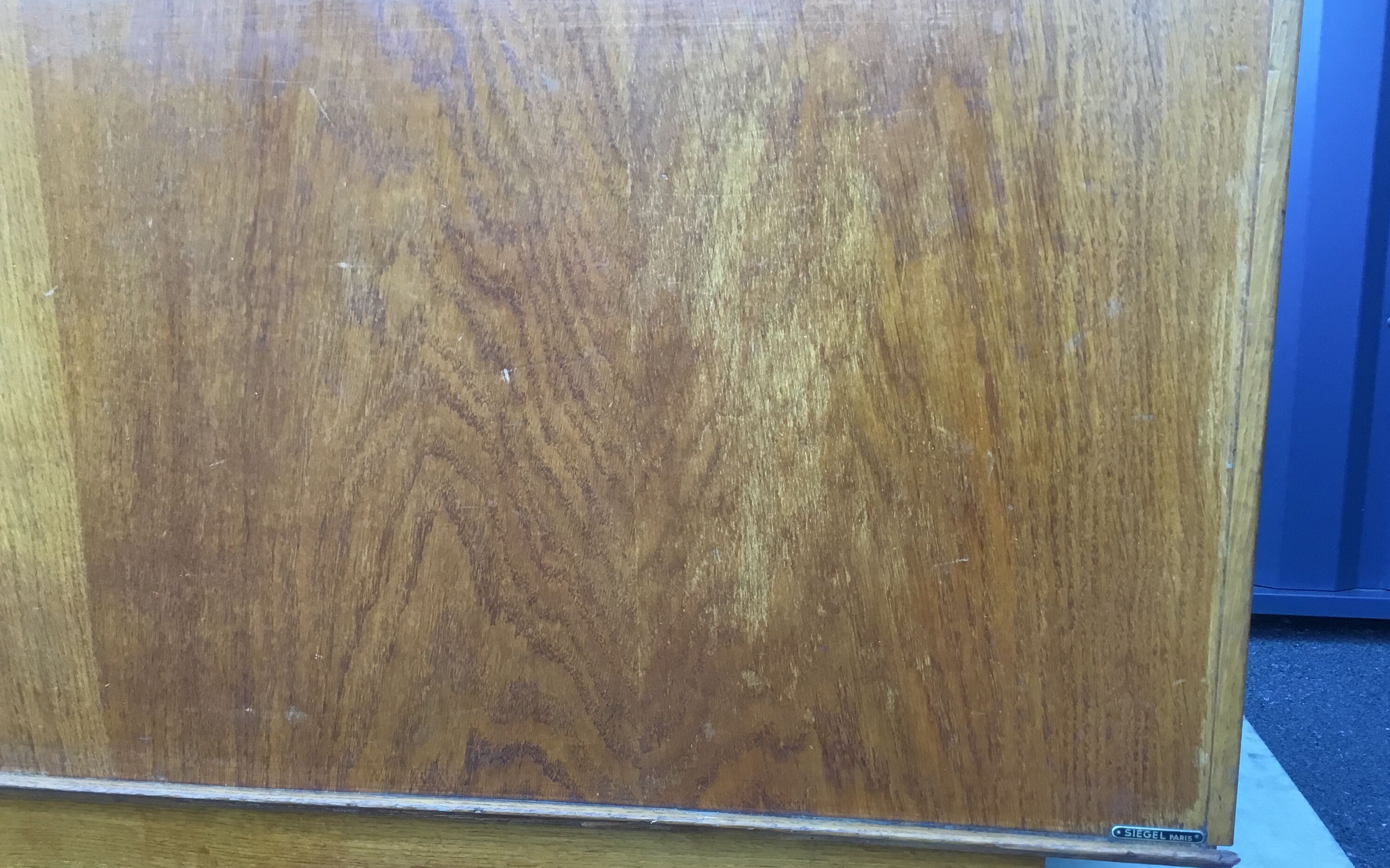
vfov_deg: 35.2
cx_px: 682
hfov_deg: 54.0
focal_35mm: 36
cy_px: 518
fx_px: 1364
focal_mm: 3.3
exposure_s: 1/33
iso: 40
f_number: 2.4
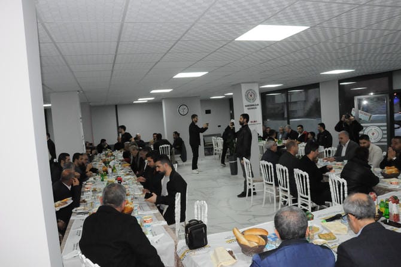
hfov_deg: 67.4
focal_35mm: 27
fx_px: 301
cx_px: 200
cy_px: 134
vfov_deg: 47.9
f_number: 7.1
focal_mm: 18
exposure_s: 1/200
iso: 3200
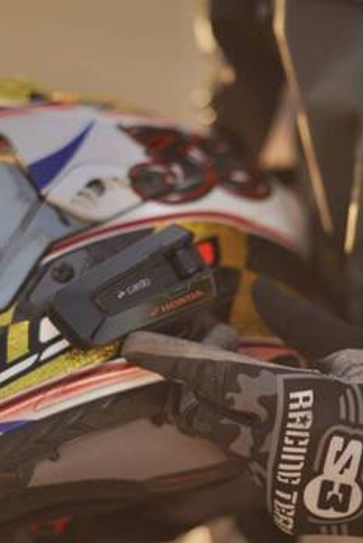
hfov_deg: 19.0
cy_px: 252
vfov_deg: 28.0
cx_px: 160
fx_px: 1087
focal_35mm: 72
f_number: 1.8
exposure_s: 1/1600
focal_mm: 50
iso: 125
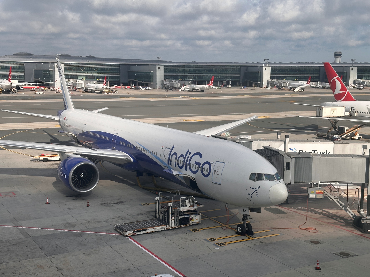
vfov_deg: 29.7
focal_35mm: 49
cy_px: 140
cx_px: 188
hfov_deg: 38.9
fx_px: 524
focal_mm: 6.86
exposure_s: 1/2469
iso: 64
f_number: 1.78
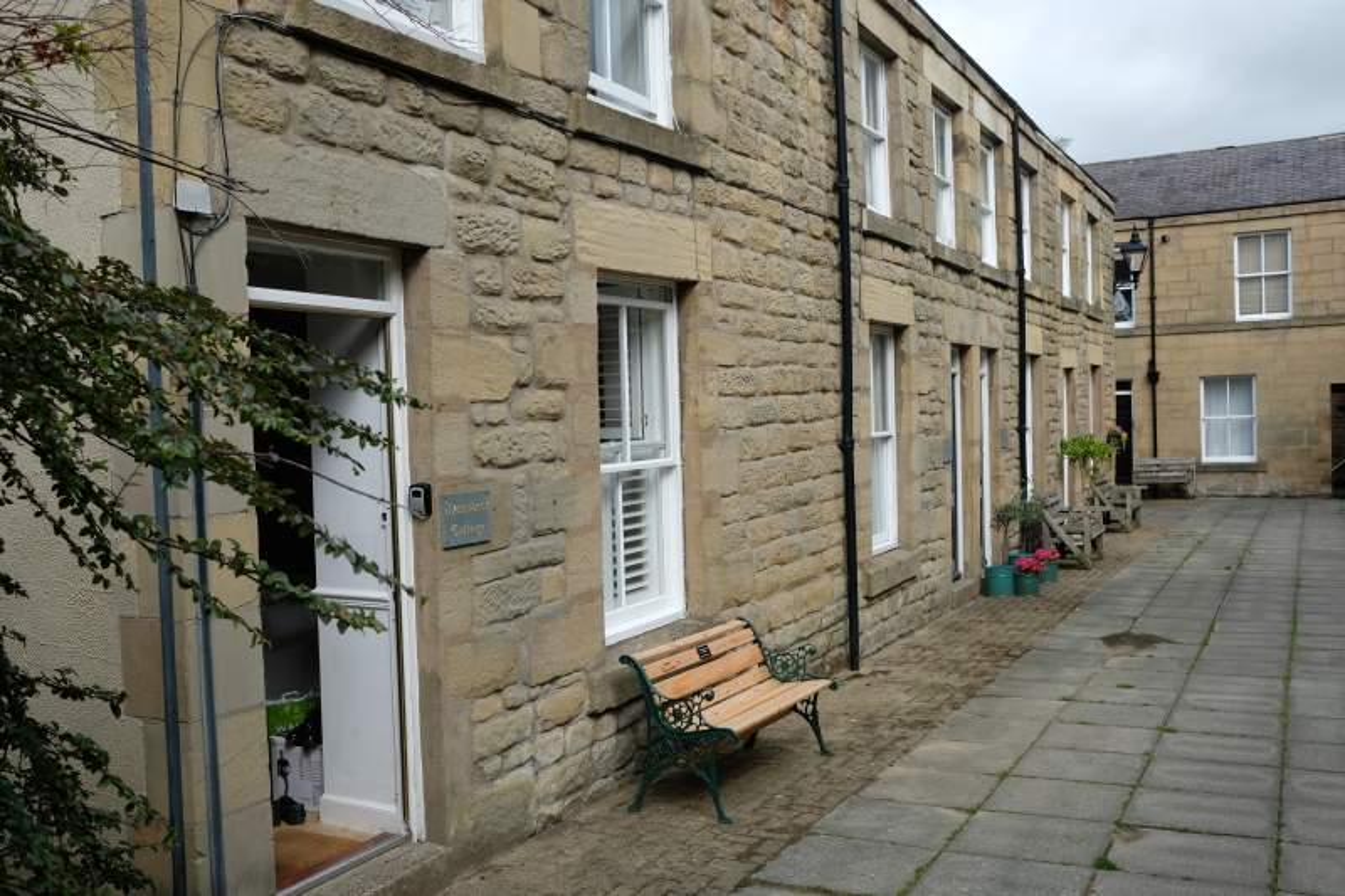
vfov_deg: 37.8
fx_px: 1307
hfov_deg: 54.4
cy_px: 448
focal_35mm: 35
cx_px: 672
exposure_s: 1/450
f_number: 5.6
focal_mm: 23
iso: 200
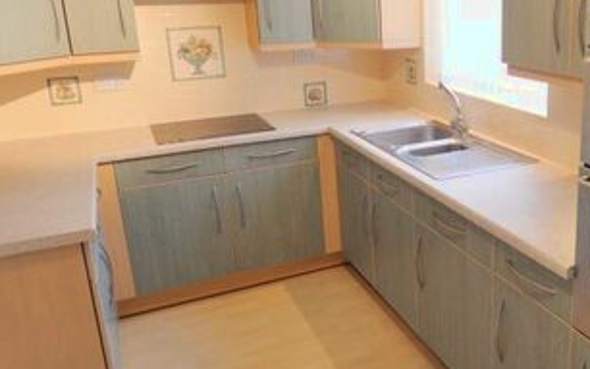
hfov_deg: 52.5
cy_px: 158
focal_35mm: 35
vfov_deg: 36.2
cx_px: 455
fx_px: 563
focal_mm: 10
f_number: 3.5
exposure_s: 1/60
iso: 720
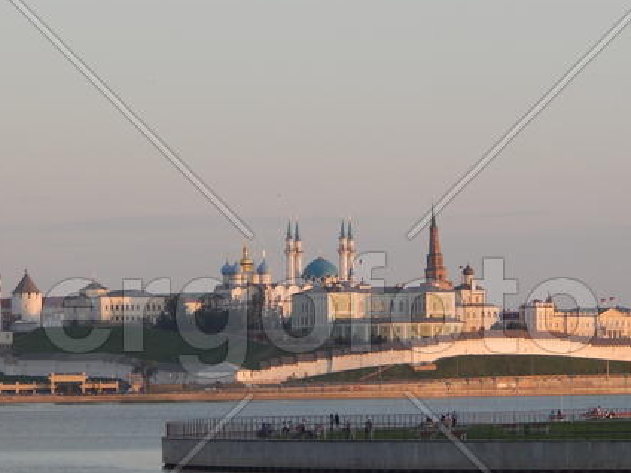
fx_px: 4393
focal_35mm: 241
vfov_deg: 6.2
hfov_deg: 8.2
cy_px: 315
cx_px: 329
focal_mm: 23.4
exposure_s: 1/160
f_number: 4.8
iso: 125
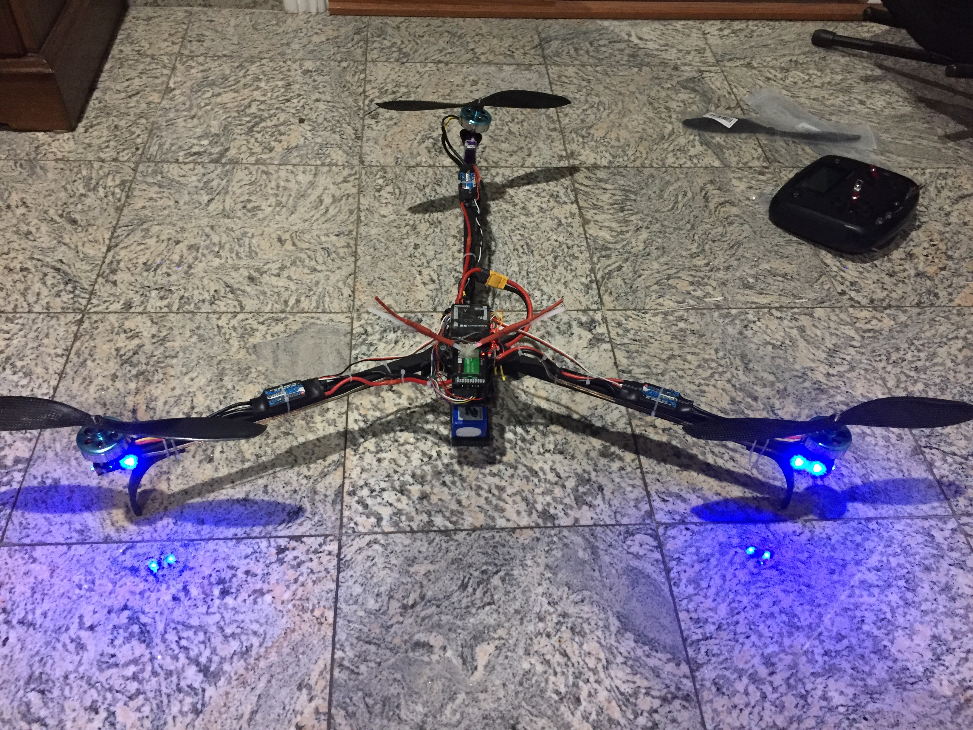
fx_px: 815
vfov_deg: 48.2
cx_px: 486
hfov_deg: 61.7
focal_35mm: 29
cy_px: 365
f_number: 2.2
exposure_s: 1/20
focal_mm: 4.15
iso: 250
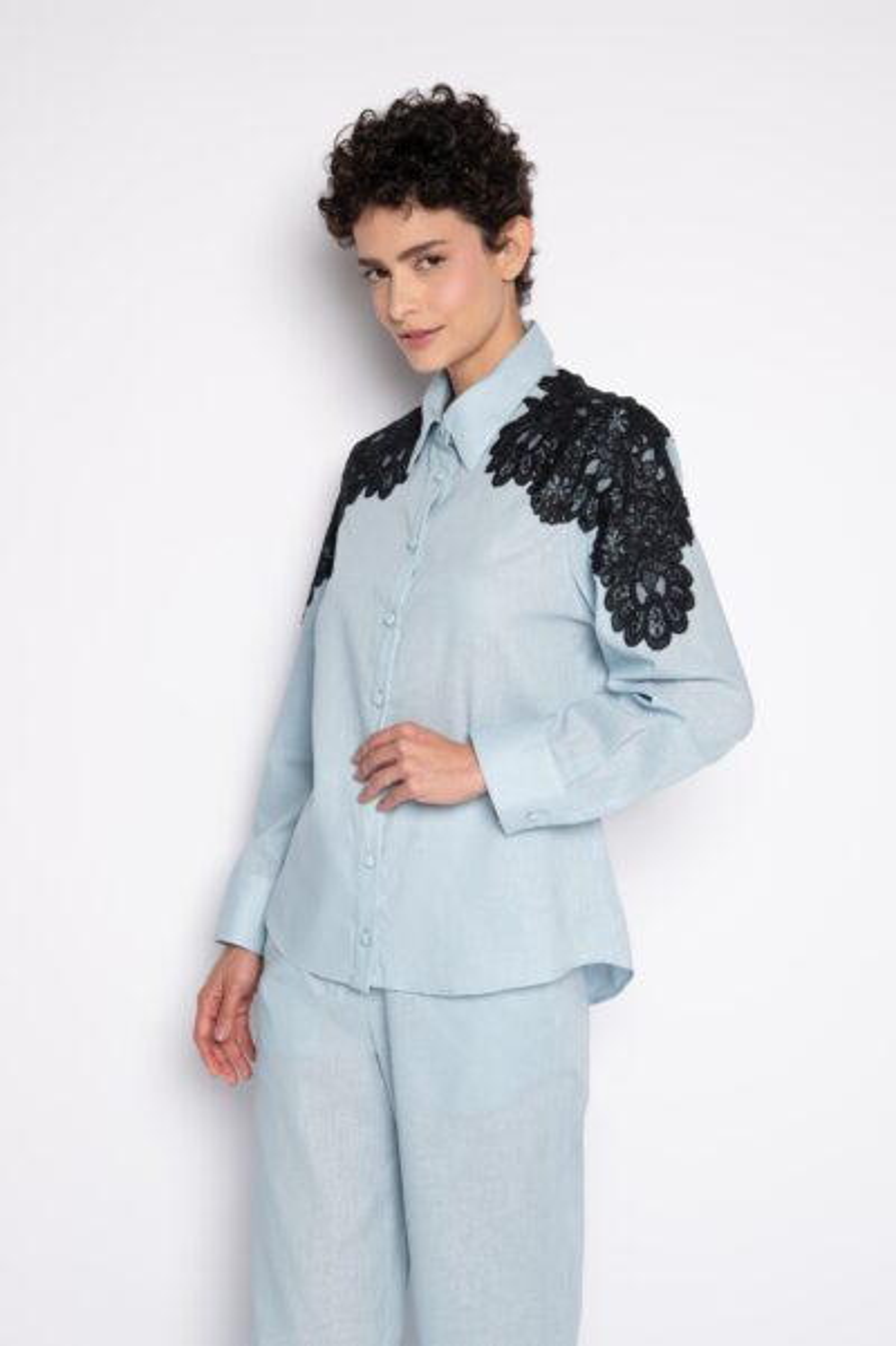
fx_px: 1682
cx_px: 448
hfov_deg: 29.8
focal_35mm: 45
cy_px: 673
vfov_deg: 43.6
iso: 200
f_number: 5.6
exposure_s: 1/160
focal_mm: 45
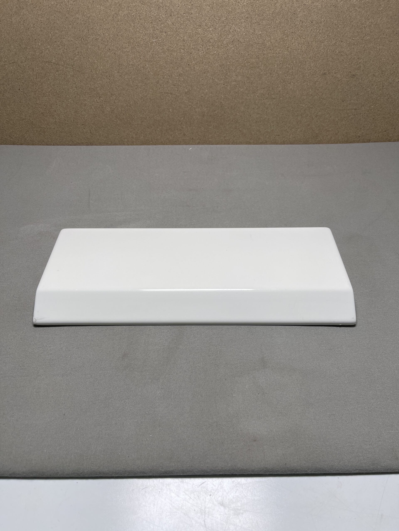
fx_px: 400
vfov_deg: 67.3
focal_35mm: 26
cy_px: 266
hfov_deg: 53.1
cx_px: 200
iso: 32
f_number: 1.6
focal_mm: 5.1
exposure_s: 1/168
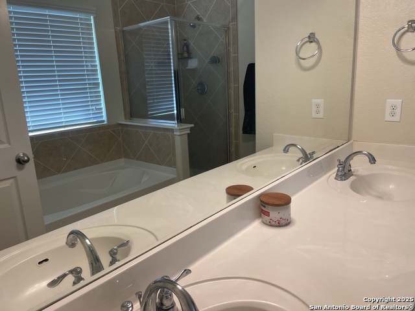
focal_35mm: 26
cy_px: 156
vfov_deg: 53.1
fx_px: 312
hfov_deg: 67.3
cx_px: 208
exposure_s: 1/120
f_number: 1.6
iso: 64
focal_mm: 4.2
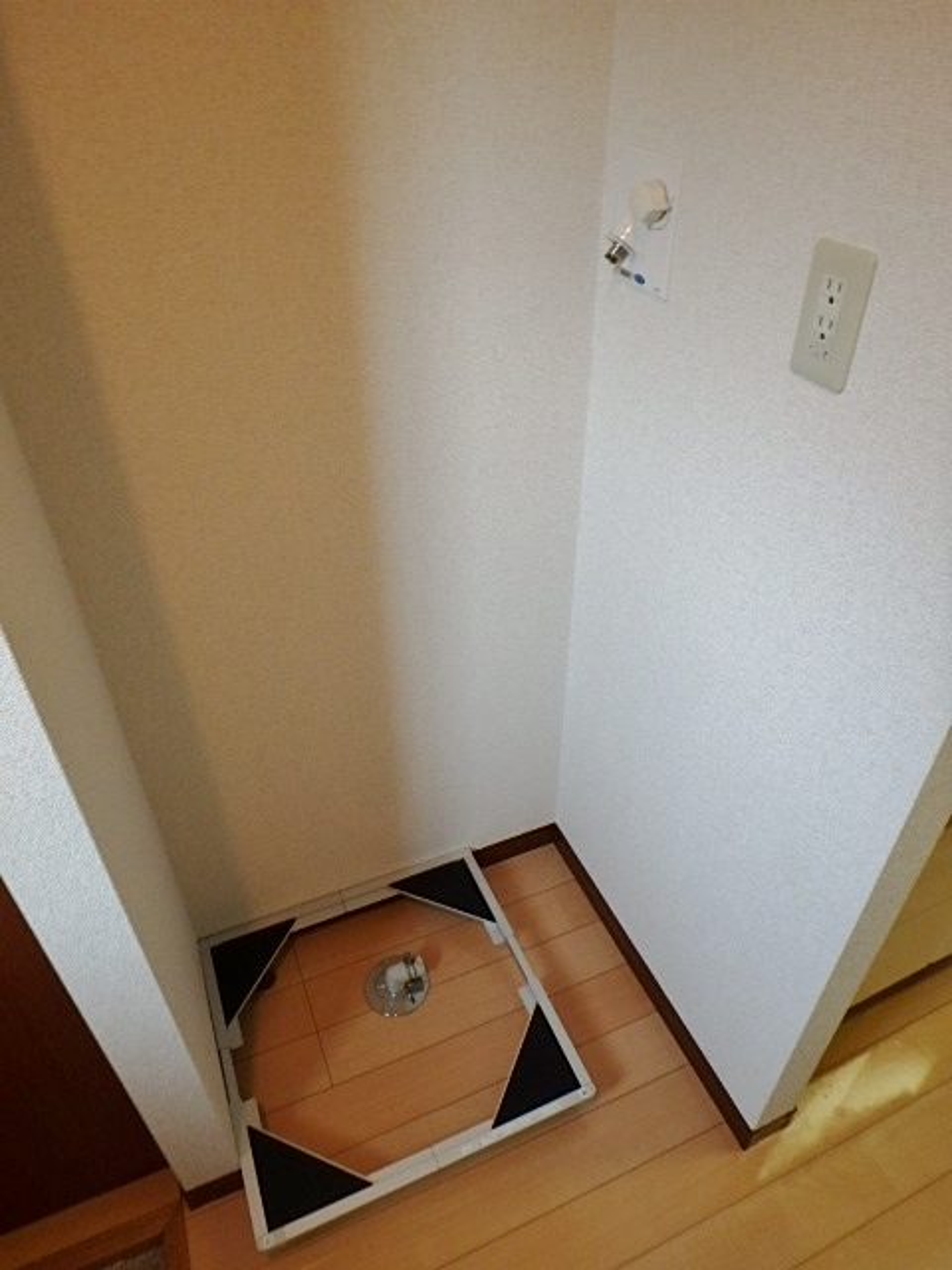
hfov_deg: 58.9
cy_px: 635
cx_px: 476
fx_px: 843
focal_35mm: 23
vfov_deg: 73.9
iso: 200
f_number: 3.8
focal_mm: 4
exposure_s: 1/40
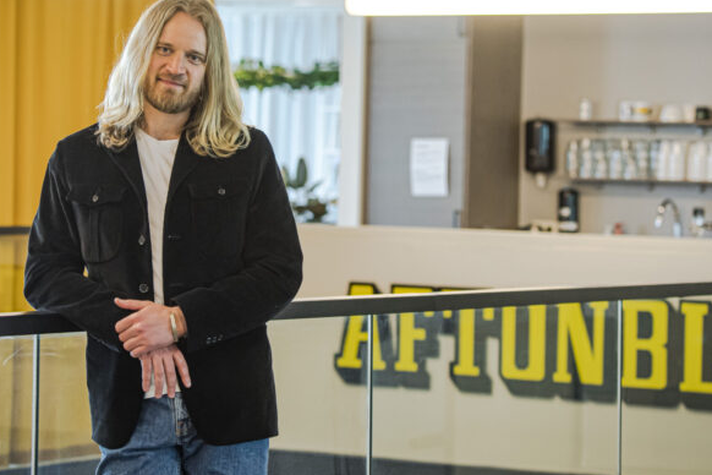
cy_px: 184
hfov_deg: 12.5
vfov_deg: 8.3
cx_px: 314
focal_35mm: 165
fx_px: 3263
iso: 2500
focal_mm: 125
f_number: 4.8
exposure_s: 1/125
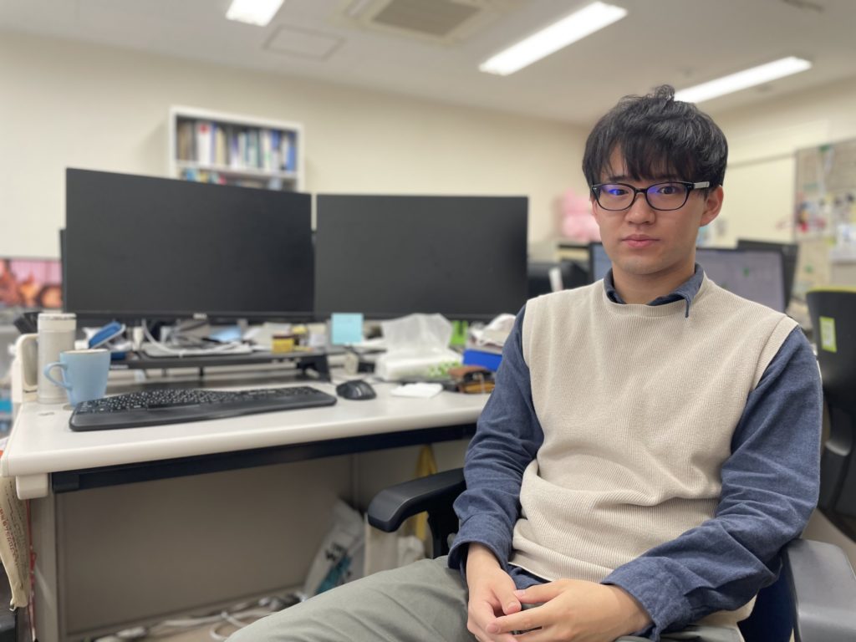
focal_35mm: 26
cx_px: 428
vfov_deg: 53.1
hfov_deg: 67.3
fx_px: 643
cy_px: 321
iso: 125
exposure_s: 1/120
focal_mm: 4.2
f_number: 1.6
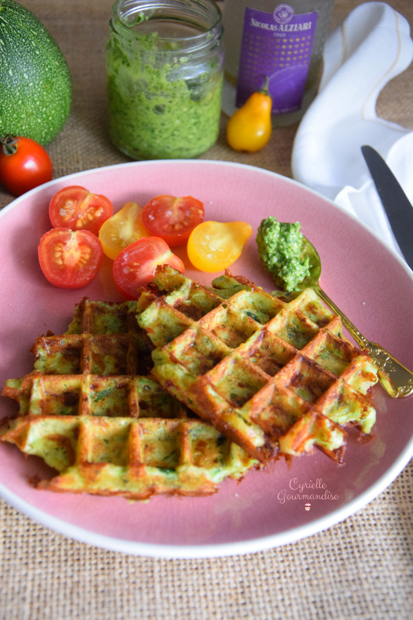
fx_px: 826
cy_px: 310
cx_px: 206
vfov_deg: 41.1
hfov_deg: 28.1
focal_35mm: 48
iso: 1800
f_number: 4.2
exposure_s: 1/125
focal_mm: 32
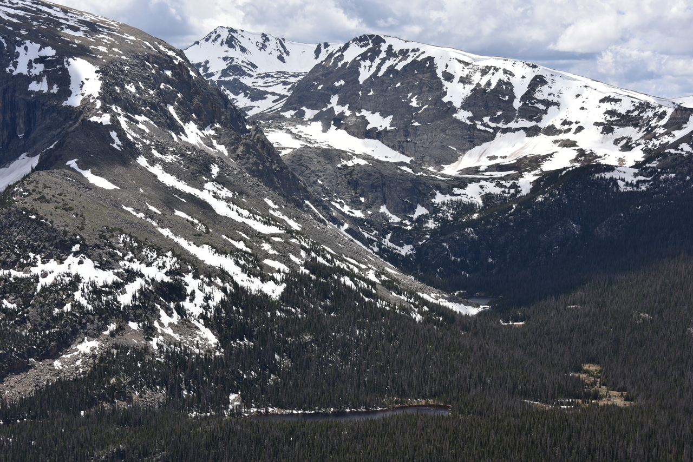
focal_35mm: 68
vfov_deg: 20.0
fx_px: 1309
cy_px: 231
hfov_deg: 29.6
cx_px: 346
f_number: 9
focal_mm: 68
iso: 100
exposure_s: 1/320
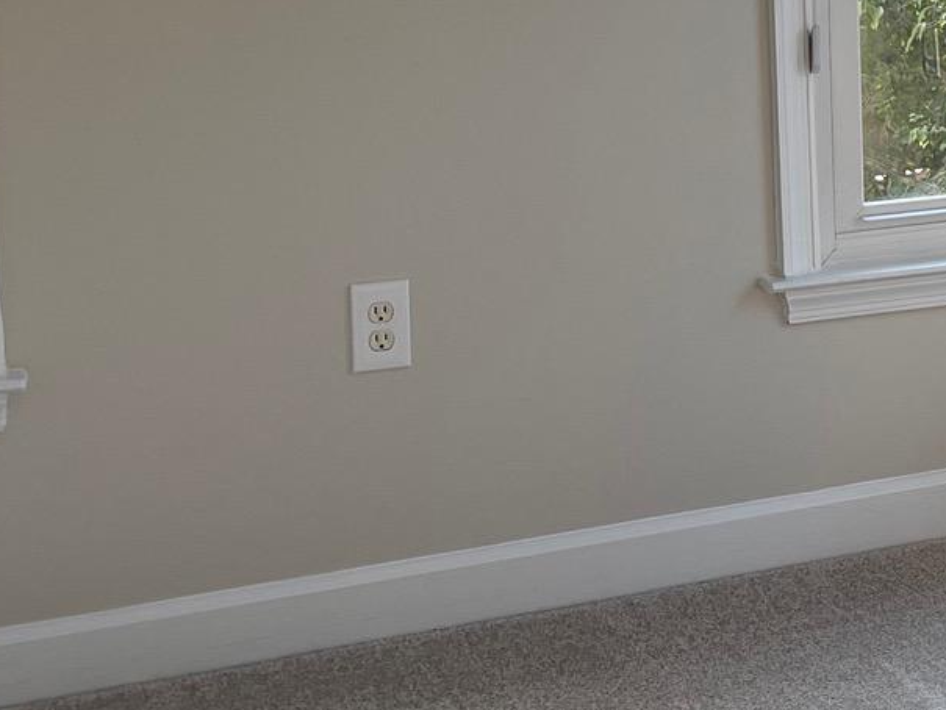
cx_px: 957
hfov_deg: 21.4
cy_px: 20
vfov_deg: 16.5
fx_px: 2405
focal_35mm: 88
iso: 50
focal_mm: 5.1
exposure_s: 1/120
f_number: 1.6
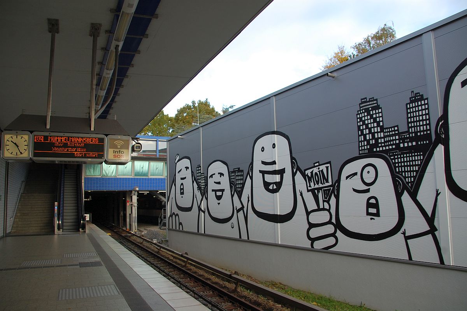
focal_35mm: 27
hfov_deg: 67.4
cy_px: 156
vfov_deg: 47.9
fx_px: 350
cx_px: 234
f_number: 6.3
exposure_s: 1/160
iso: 200
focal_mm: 18
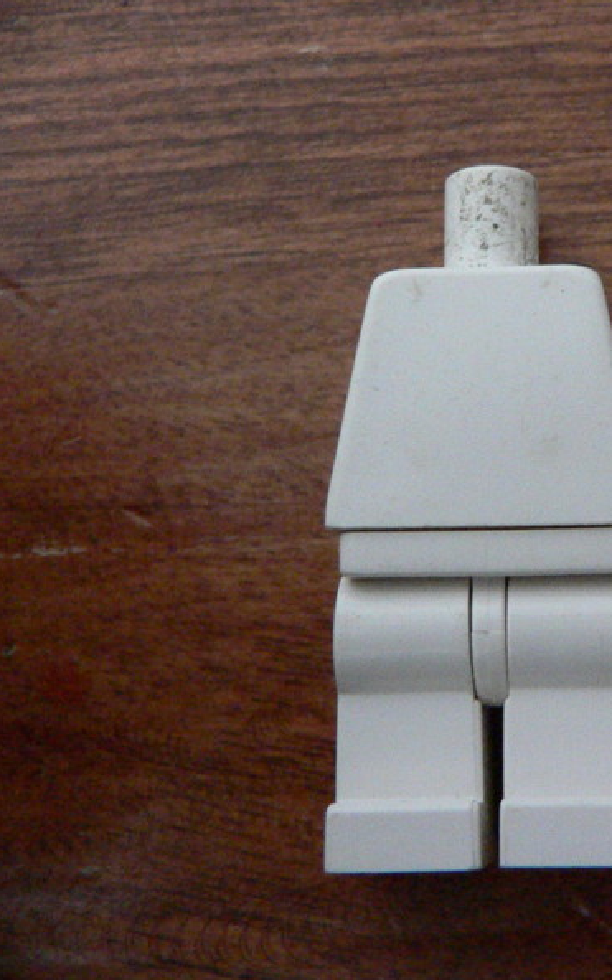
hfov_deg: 24.5
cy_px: 490
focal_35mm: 50
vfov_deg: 40.3
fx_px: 1335
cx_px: 624
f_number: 2.8
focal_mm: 4.6
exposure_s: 1/25
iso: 400
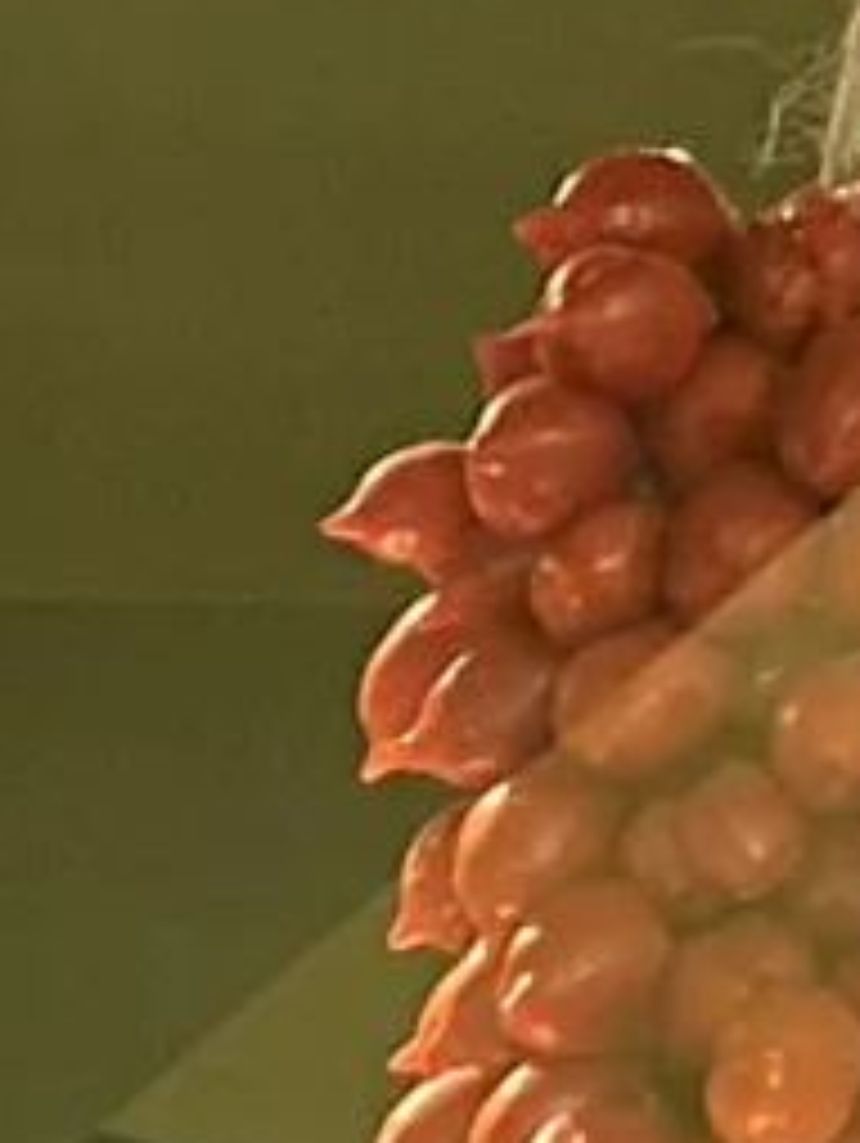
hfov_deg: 5.3
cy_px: 3902
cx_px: -2026
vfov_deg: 6.6
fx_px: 8664
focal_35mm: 262
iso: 125
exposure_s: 1/50
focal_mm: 4.25
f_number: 1.8
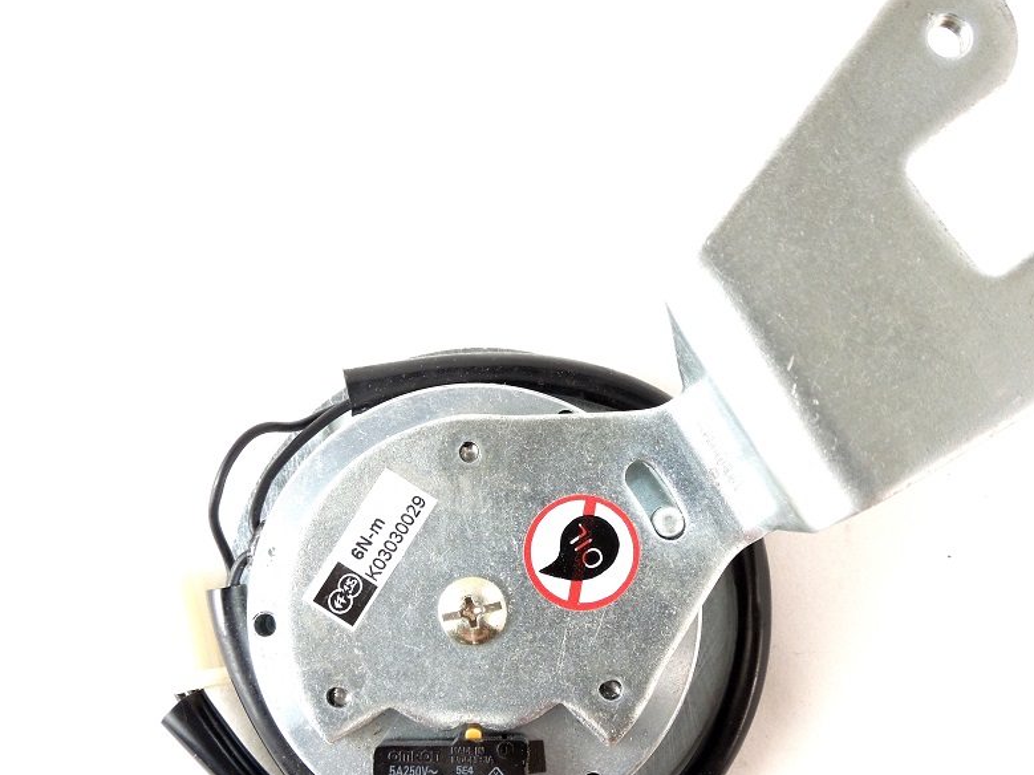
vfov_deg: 31.4
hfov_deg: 41.2
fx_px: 1374
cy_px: 462
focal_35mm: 46
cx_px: 554
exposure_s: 1/50
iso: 160
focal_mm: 6.3
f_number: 3.7
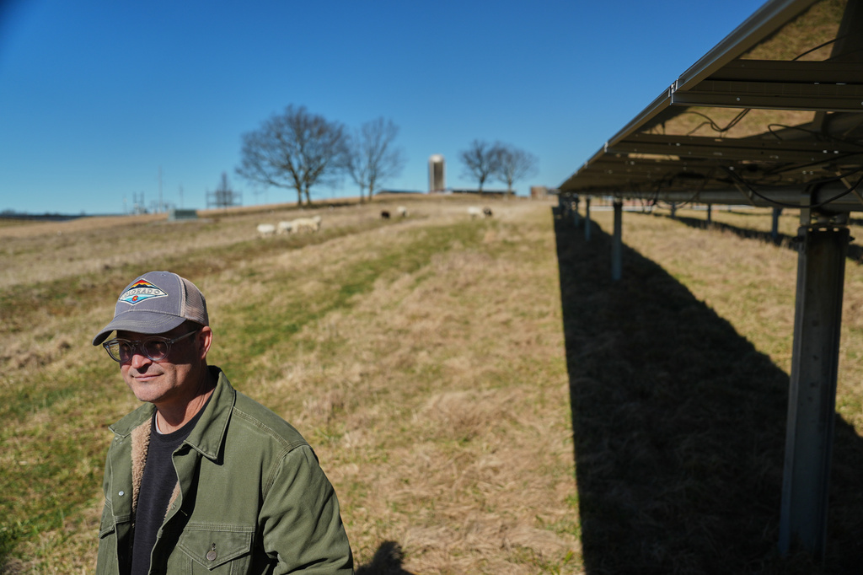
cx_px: 432
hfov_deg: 73.8
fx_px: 575
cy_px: 288
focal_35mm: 24
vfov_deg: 53.1
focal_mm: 24
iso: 200
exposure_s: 1/3200
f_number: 2.8
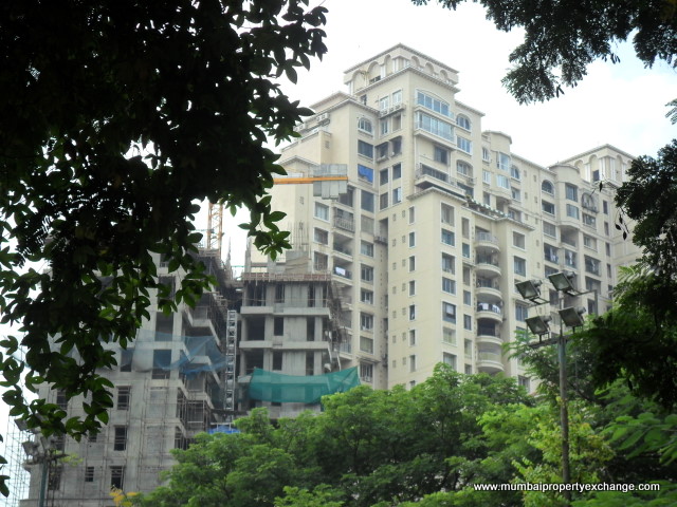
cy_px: 254
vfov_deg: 19.9
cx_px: 338
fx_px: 1447
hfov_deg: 26.3
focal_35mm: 74
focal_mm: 13.2
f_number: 3.9
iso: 100
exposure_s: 1/350
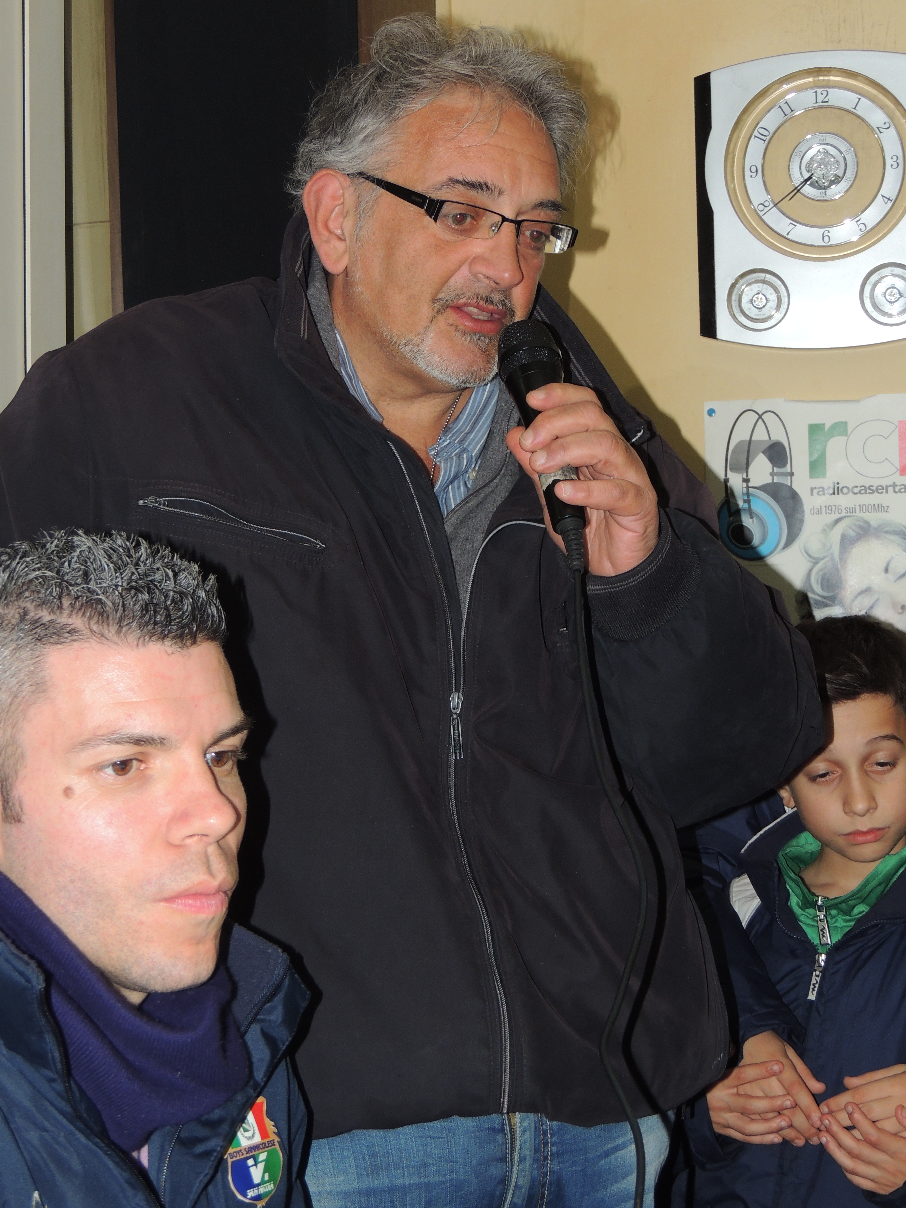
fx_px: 2443
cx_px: 453
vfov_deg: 27.8
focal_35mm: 70
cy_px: 604
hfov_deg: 21.0
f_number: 3.9
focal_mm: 12.4
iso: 200
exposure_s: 1/50
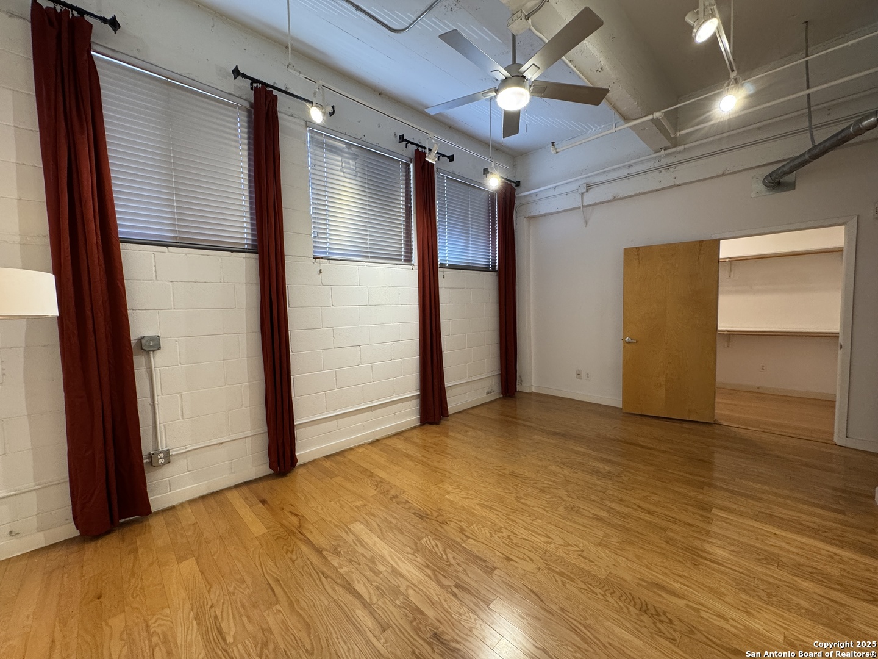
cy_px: 330
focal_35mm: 14
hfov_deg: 102.1
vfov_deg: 85.7
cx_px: 439
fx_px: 355
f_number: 2.2
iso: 250
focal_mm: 2.22
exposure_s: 1/120
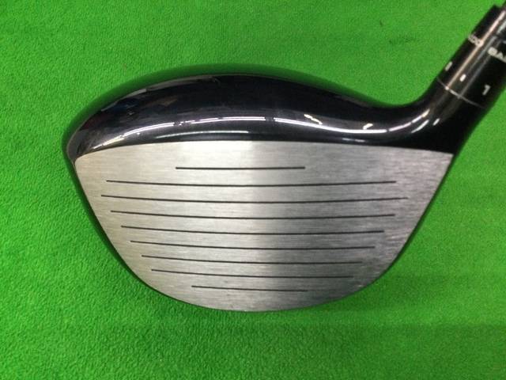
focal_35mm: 31
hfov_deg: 58.4
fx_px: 453
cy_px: 190
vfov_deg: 45.4
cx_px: 253
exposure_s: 1/30
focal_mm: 3.3
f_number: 2.4
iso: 100
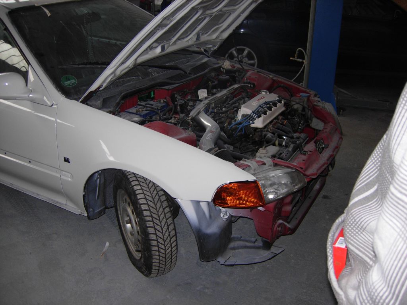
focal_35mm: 36
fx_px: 423
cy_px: 152
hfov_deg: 51.4
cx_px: 204
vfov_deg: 39.7
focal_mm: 7.5
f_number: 2.7
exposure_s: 1/53.8
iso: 59
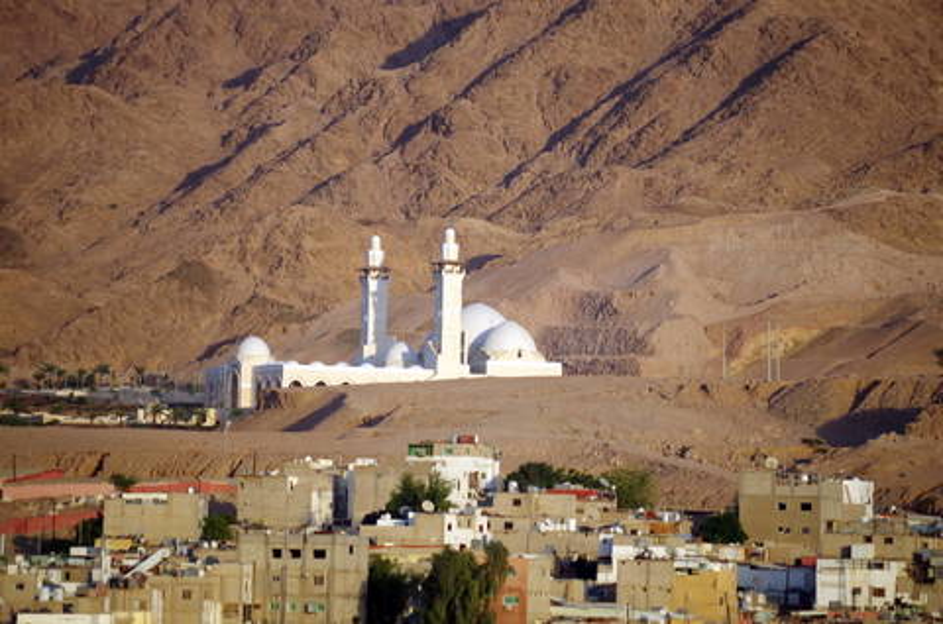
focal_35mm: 300
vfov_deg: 4.6
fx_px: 7843
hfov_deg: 6.9
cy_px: 312
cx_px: 472
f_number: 5.6
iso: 100
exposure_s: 1/400
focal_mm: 200
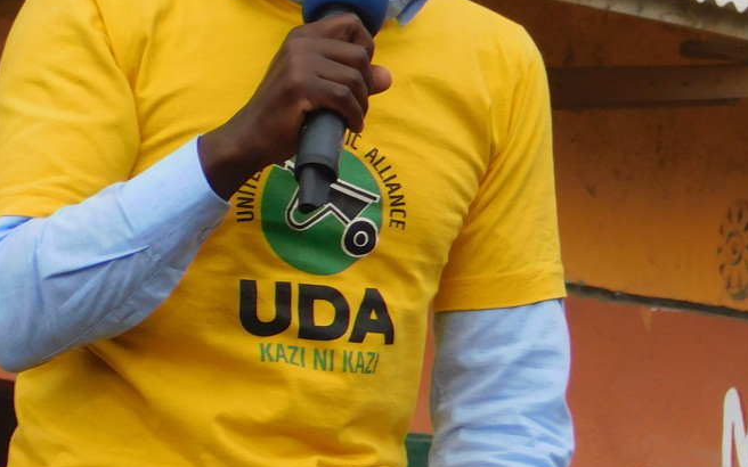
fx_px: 12619
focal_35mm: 619
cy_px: 75
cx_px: 361
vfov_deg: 2.1
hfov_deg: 3.4
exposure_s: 1/200
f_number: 5.7
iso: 125
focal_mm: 47.2
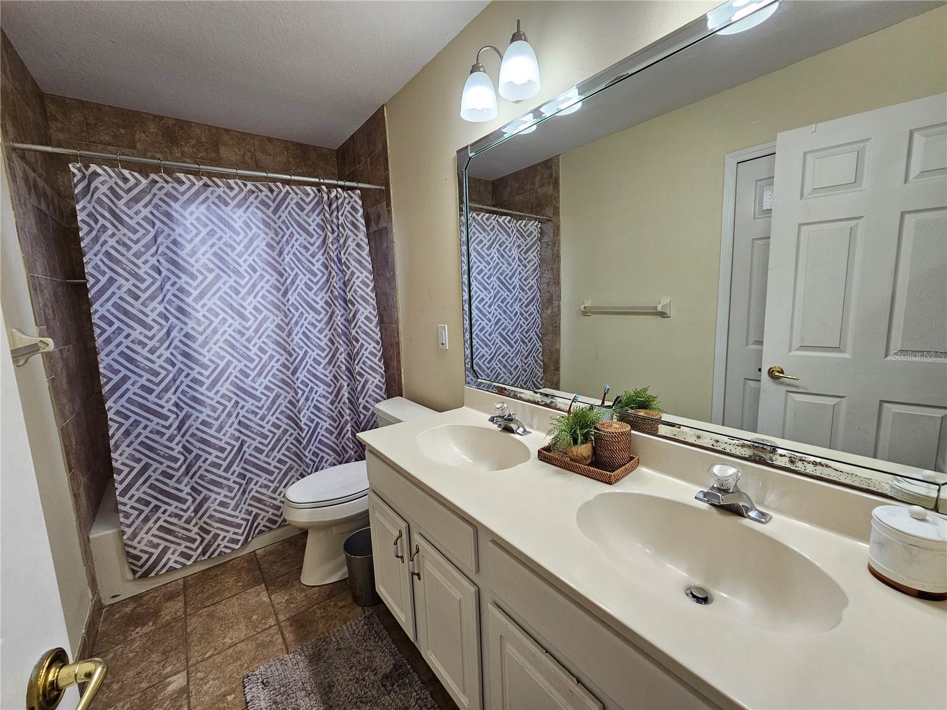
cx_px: 474
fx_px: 356
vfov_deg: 89.9
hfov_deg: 106.2
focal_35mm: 13
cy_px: 355
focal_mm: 2.2
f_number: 2.2
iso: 80
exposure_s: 1/60
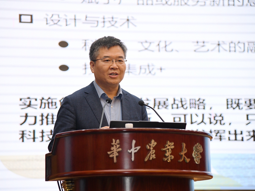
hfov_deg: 17.3
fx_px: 840
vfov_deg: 13.0
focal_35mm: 114
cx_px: 120
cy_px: 95
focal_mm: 105
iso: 3200
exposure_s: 1/250
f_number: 4
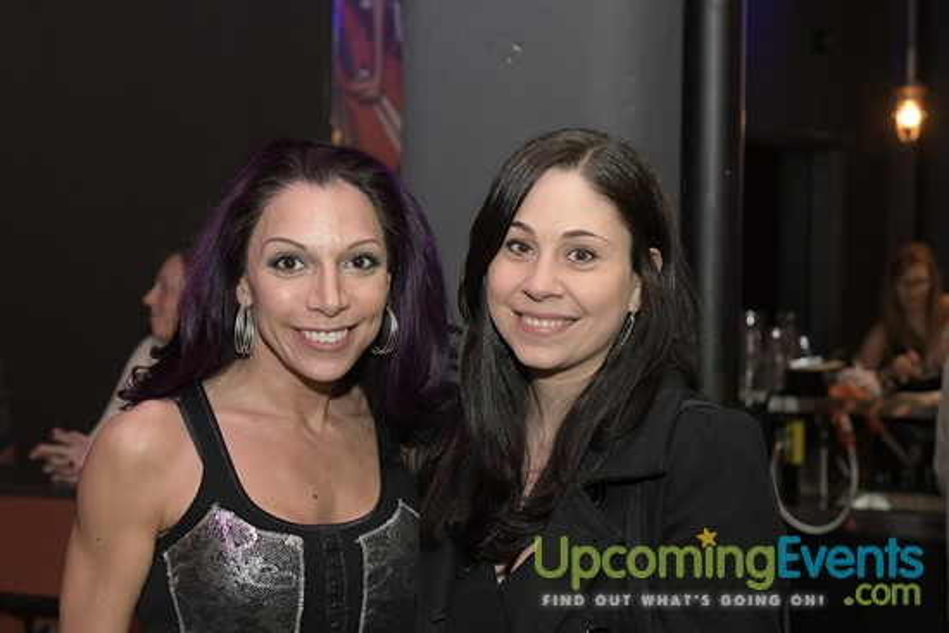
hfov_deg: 29.9
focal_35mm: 68
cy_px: 316
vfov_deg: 20.2
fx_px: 1780
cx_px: 474
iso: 2000
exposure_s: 1/100
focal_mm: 45
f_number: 4
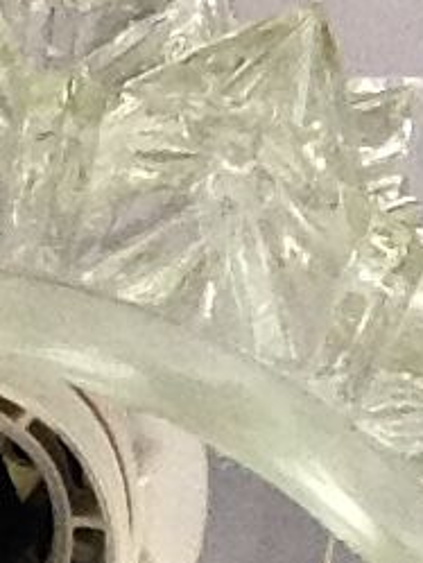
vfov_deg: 10.4
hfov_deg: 8.1
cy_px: 995
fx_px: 2930
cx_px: -199
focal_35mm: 180
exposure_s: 1/30
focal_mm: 2.18
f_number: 2.4
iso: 125
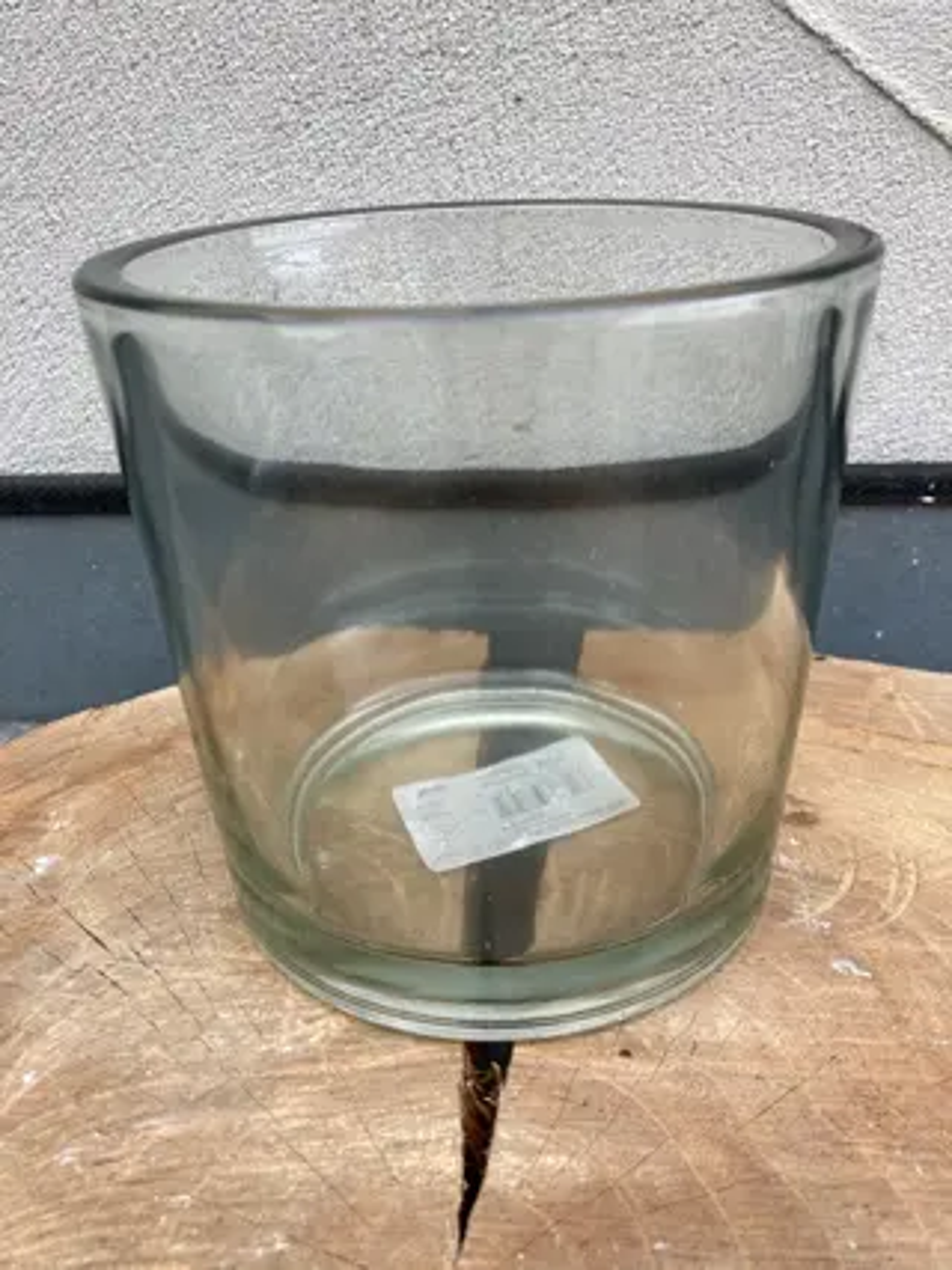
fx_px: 1027
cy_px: 635
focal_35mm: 28
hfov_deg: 49.7
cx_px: 476
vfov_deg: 63.5
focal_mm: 3.99
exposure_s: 1/153
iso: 20
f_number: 1.8
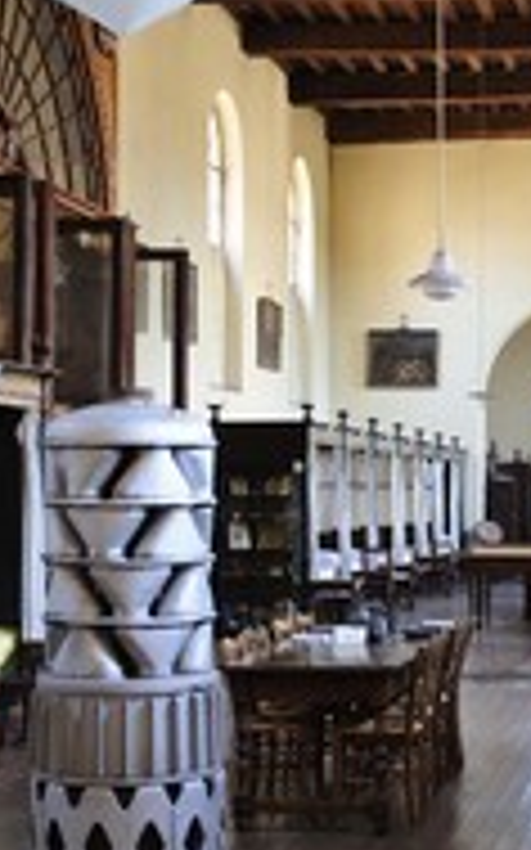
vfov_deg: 26.8
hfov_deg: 16.8
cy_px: 490
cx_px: 389
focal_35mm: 77
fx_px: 1784
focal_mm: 34
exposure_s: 1/2.5
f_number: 10
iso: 200
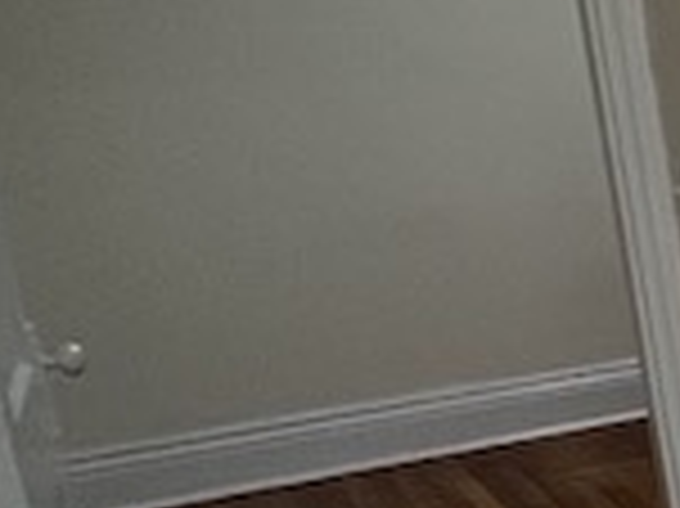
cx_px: 1783
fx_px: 1354
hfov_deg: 13.6
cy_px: 265
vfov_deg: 21.3
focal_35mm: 69
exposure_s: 1/120
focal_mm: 1.57
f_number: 1.8
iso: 200
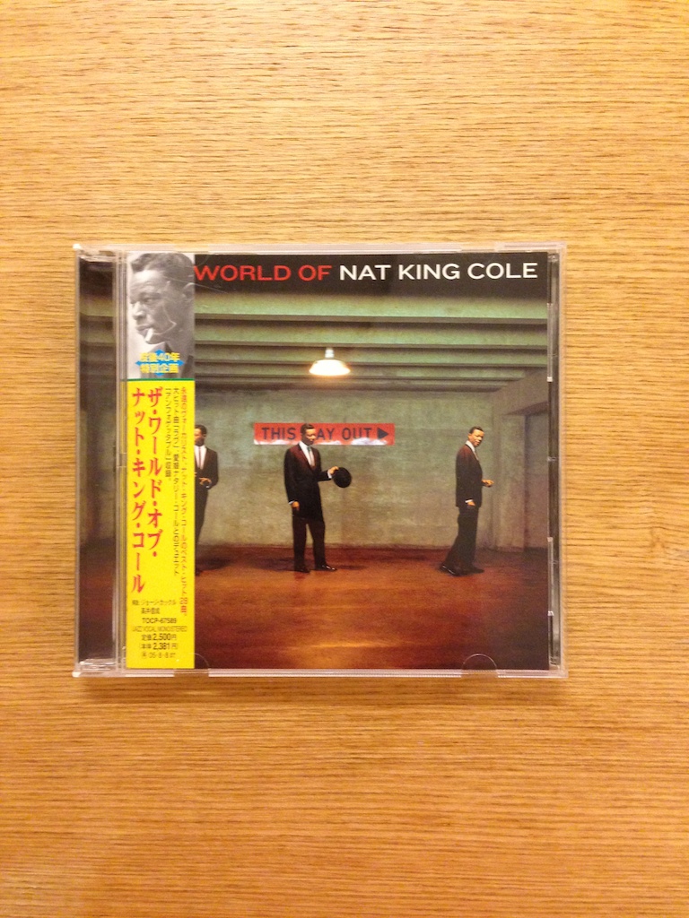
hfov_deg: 42.9
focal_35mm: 33
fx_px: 876
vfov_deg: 55.4
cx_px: 344
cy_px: 459
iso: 400
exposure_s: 1/15
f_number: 2.4
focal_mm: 4.12
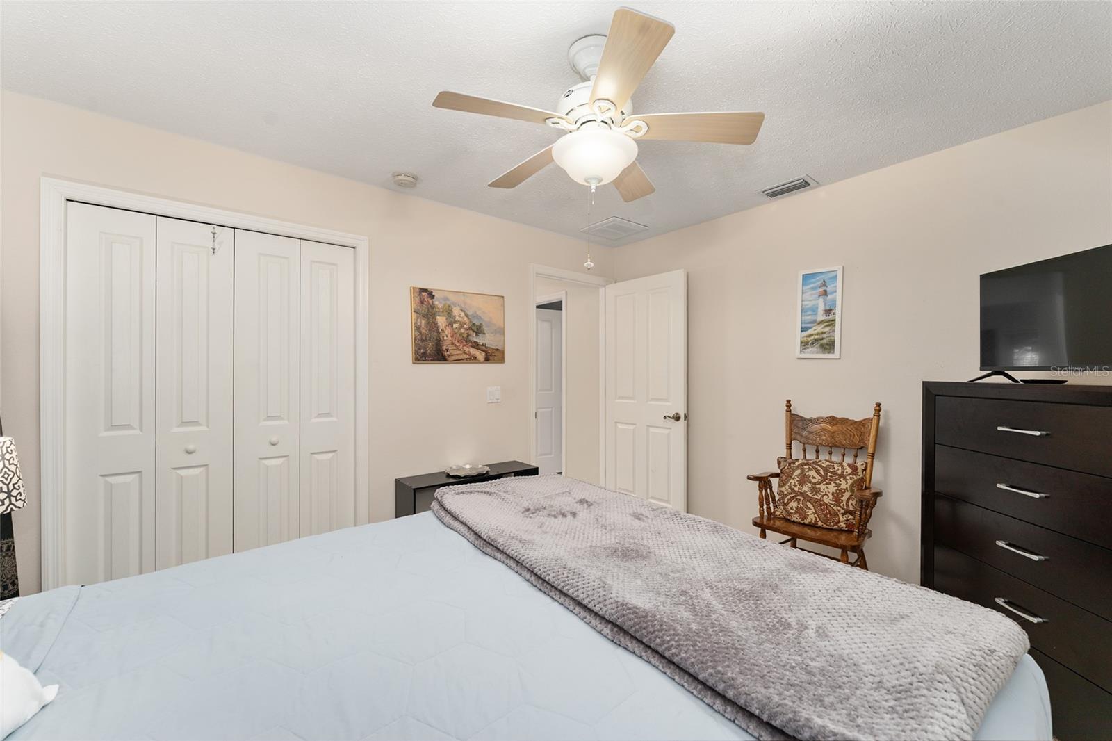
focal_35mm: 14
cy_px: 370
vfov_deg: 81.2
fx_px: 432
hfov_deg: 104.3
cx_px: 556
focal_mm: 14
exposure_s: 1/2.5
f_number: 7.1
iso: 400
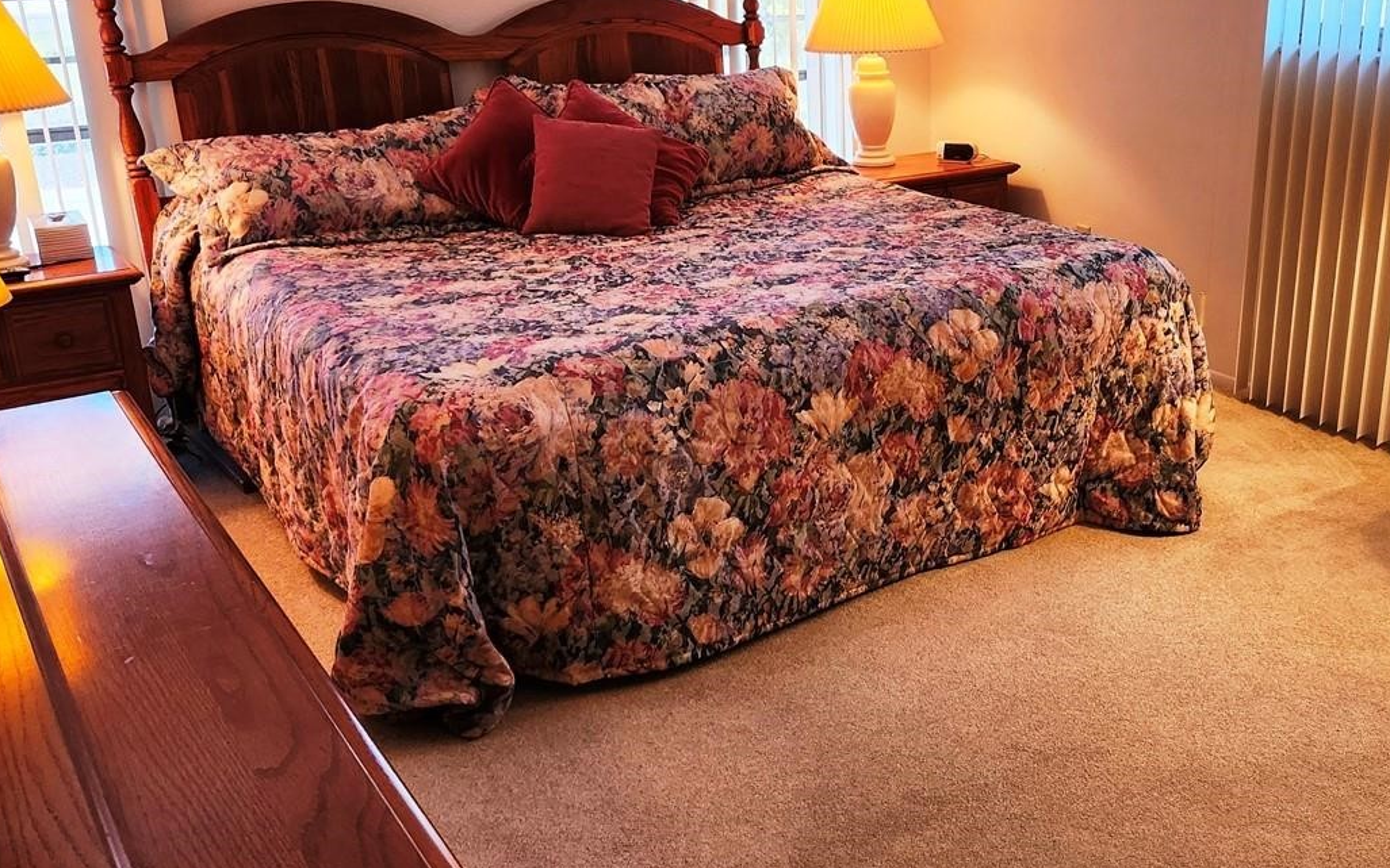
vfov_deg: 33.6
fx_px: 1440
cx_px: 926
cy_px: 452
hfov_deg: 50.6
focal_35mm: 38
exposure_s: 1/120
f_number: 1.8
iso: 250
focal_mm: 5.54
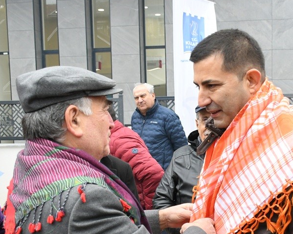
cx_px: 211
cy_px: 189
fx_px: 624
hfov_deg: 26.2
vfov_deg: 21.0
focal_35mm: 72
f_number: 5
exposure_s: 1/640
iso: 1250
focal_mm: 22
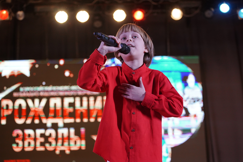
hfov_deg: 27.0
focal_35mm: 75
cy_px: 81
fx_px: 506
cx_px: 122
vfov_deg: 18.2
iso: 3200
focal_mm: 75
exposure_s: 1/640
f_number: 4
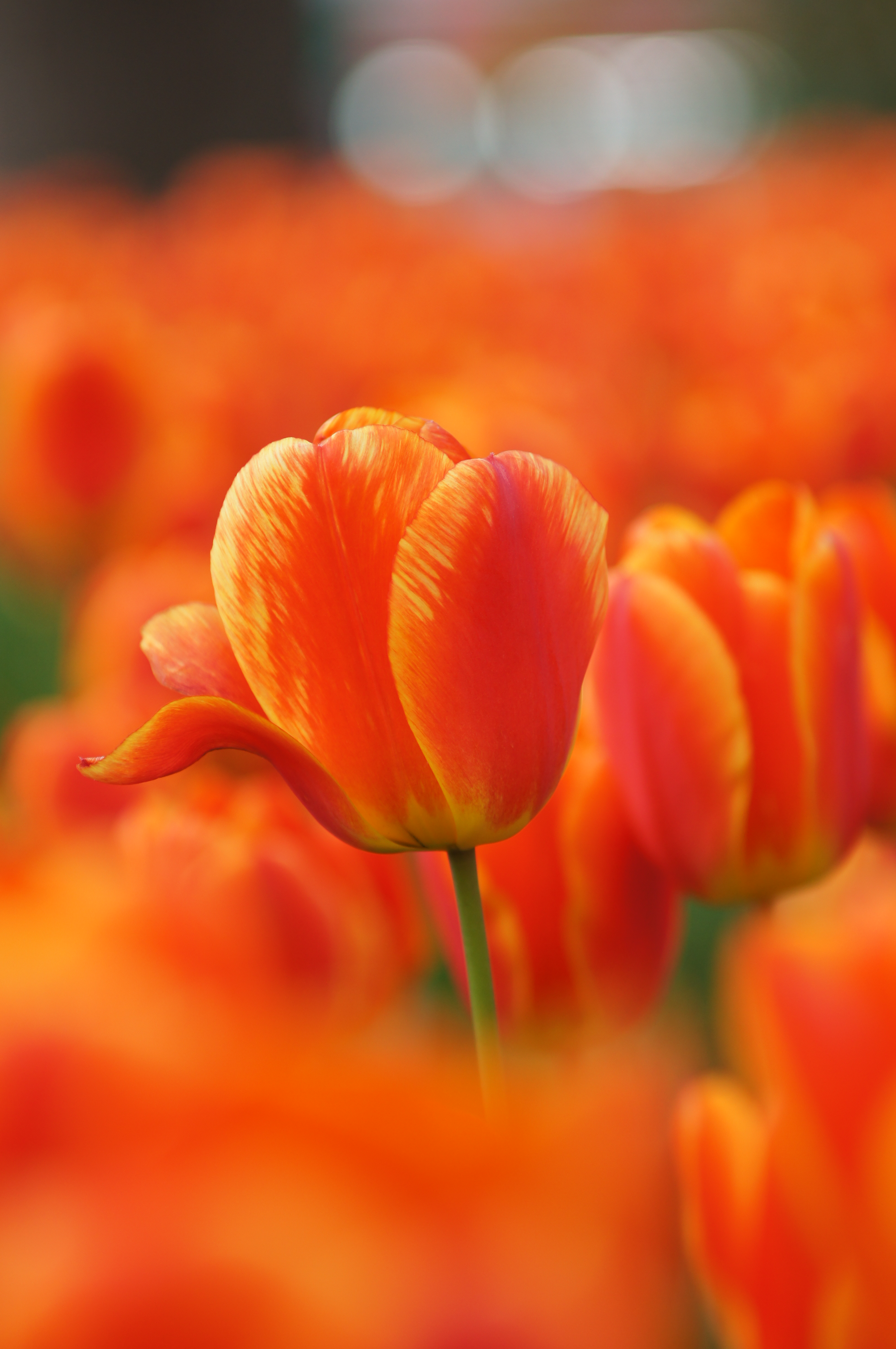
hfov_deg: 9.1
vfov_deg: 13.7
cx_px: 448
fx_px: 5612
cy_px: 674
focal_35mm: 150
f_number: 3.2
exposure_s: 1/320
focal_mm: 100
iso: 200
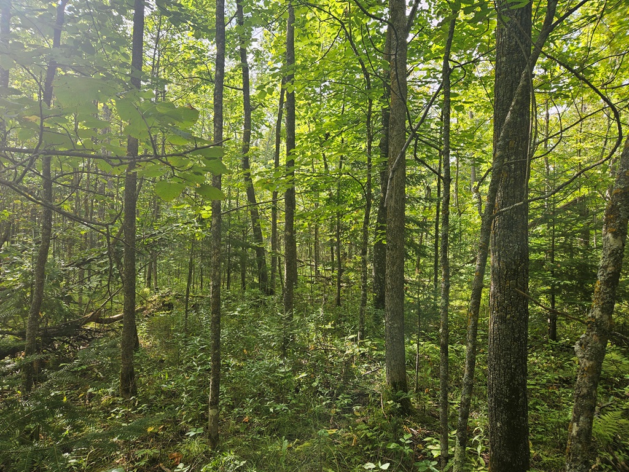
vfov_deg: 58.9
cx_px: 314
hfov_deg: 73.9
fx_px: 418
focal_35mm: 23
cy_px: 236
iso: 25
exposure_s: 1/180
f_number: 1.8
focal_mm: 5.4
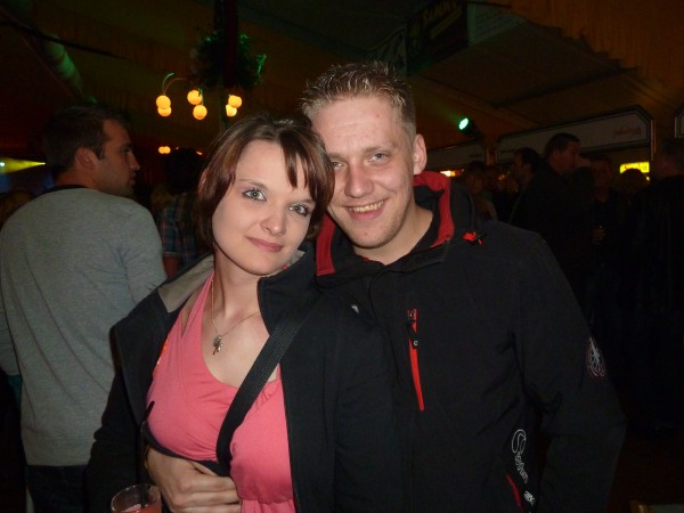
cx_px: 342
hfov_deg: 69.4
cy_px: 256
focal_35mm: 25
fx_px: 494
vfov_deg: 54.9
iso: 400
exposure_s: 1/30
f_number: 3.3
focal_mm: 4.1
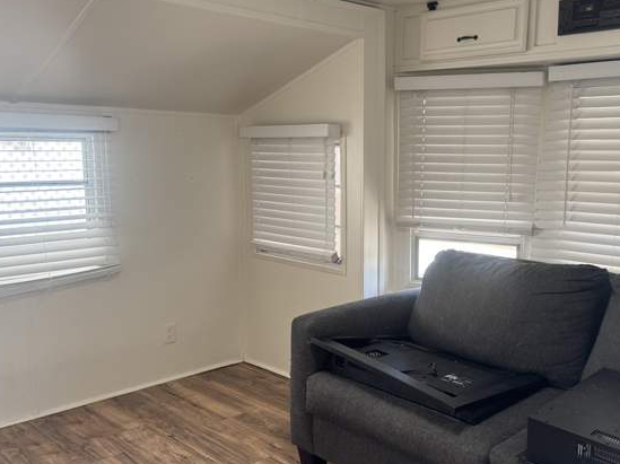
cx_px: 419
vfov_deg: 40.6
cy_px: 249
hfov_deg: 51.6
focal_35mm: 35
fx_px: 626
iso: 200
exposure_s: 1/121
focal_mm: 6.76
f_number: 1.78
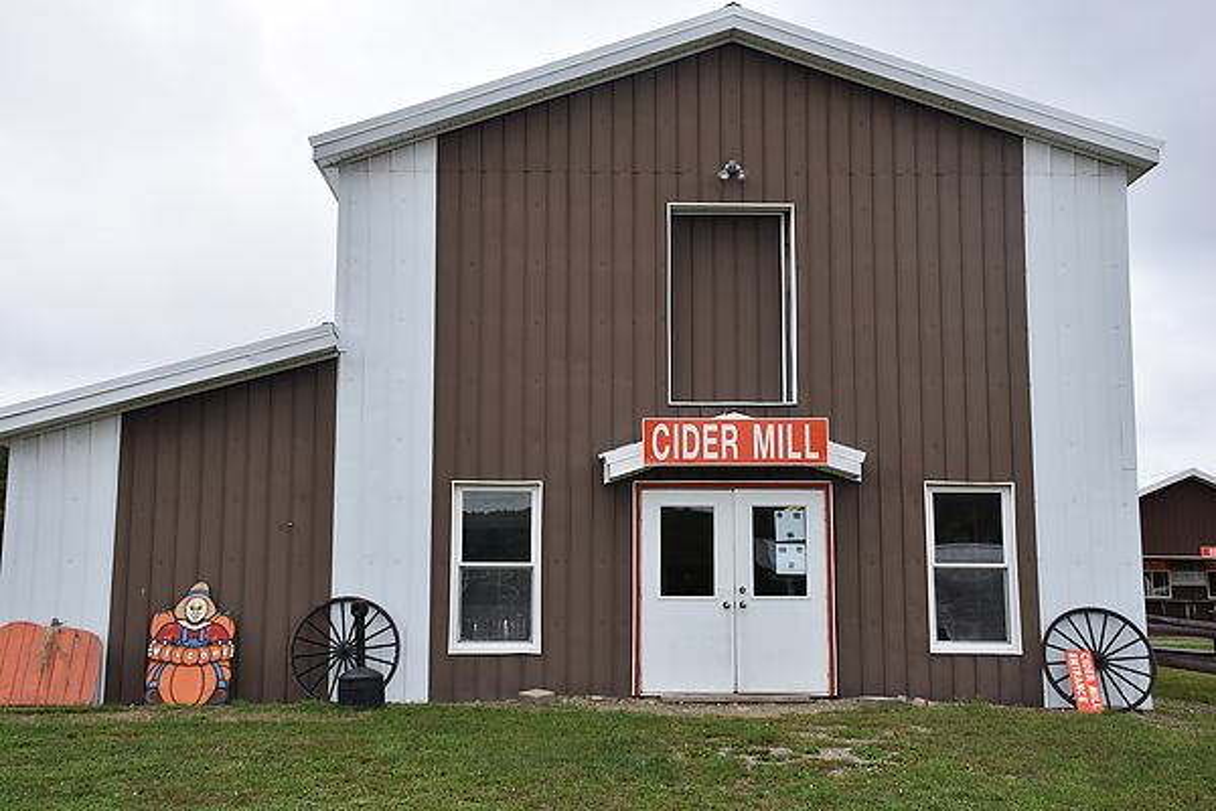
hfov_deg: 43.6
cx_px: 608
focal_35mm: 45
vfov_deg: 29.9
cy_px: 406
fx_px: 1520
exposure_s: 1/250
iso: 100
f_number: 8
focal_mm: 30
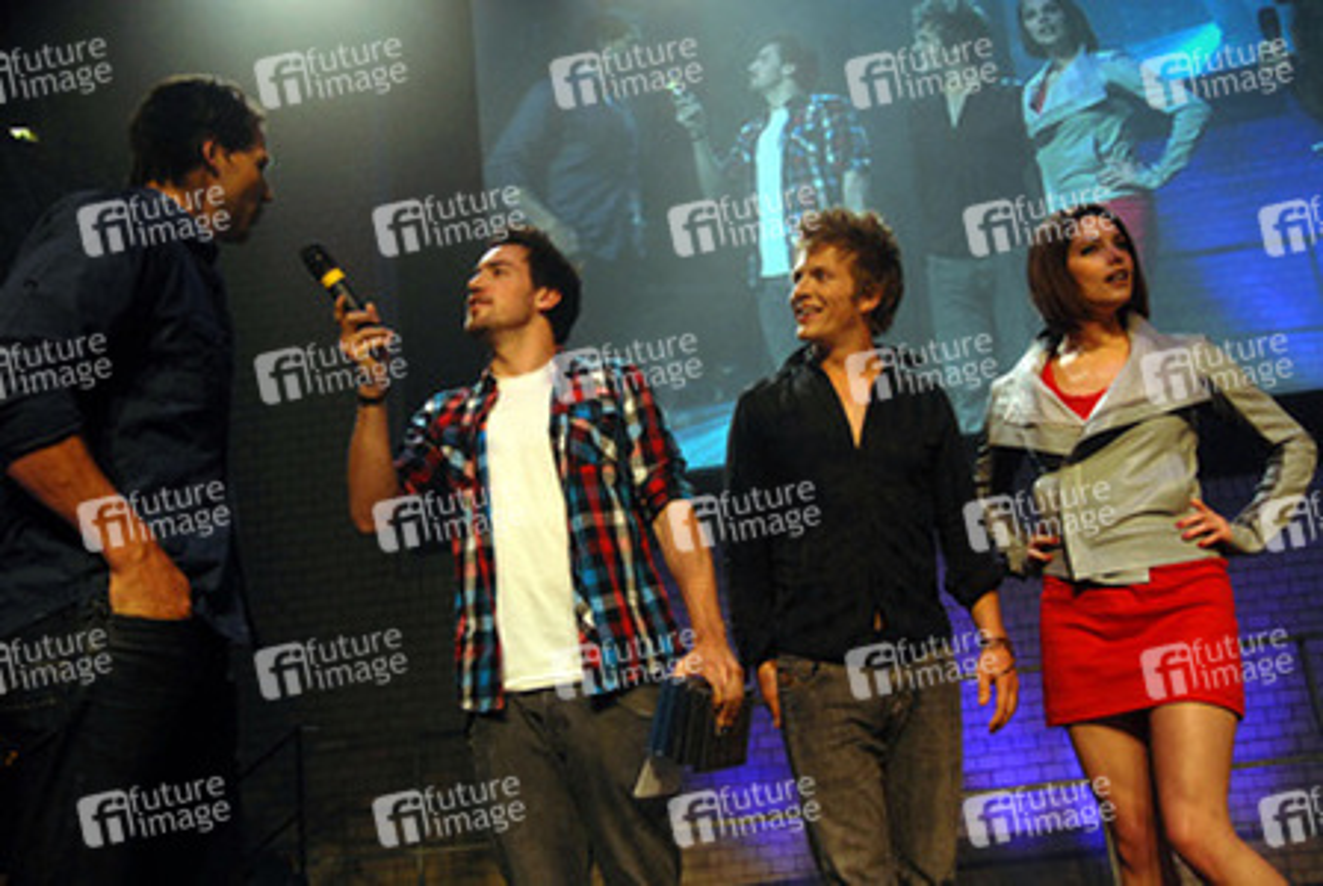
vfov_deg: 40.1
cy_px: 443
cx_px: 662
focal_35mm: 33
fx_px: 1214
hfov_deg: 57.2
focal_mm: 22
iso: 400
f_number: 3.5
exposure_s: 1/125
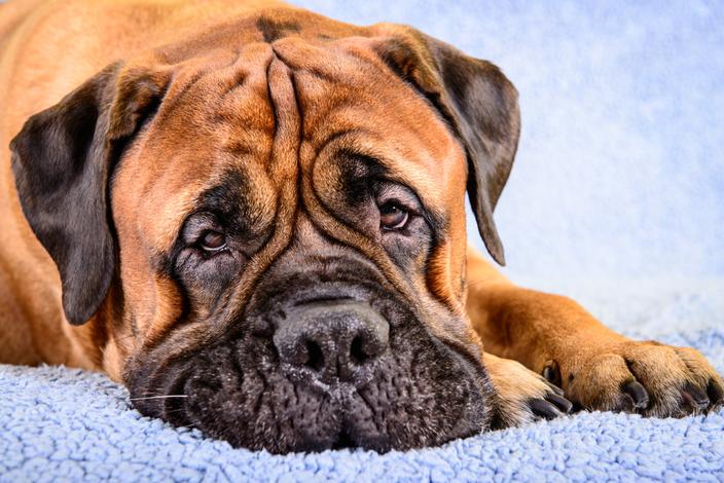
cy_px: 242
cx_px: 362
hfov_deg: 28.8
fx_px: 1408
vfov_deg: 19.5
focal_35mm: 70
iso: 100
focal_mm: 70
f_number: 8
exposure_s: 1/200
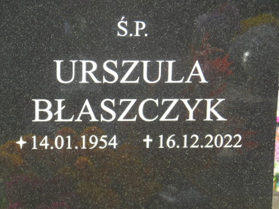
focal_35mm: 111
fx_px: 895
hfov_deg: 17.7
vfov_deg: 13.3
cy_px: 104
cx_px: 140
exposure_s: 1/160
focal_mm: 19.7
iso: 125
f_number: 4.8
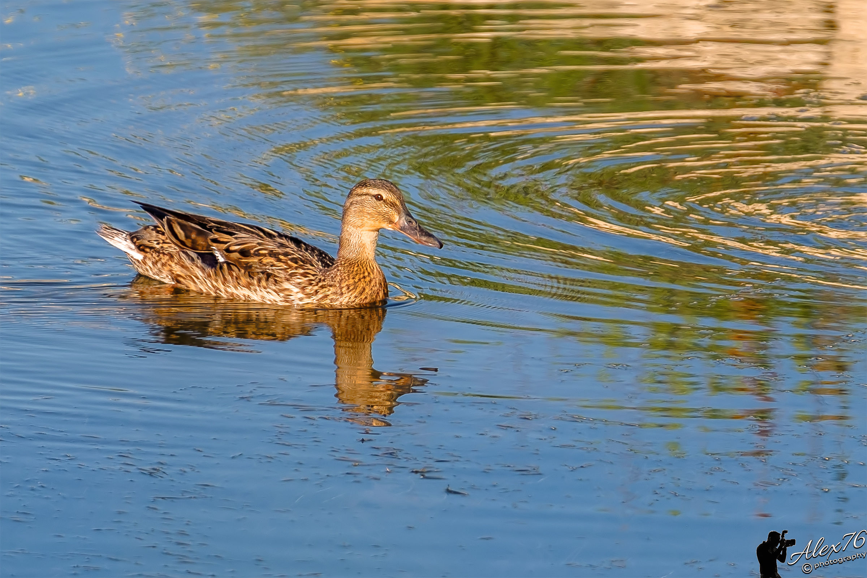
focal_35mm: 600
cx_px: 434
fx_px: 14449
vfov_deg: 2.3
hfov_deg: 3.4
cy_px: 289
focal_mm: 400
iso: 200
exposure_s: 1/900
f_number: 5.6
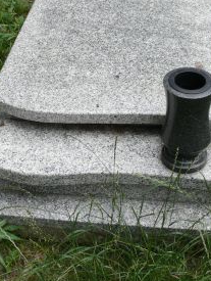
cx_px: 97
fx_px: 495
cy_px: 46
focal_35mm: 61
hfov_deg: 24.1
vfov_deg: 30.7
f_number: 3.6
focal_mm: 7.4
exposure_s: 1/125
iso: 100
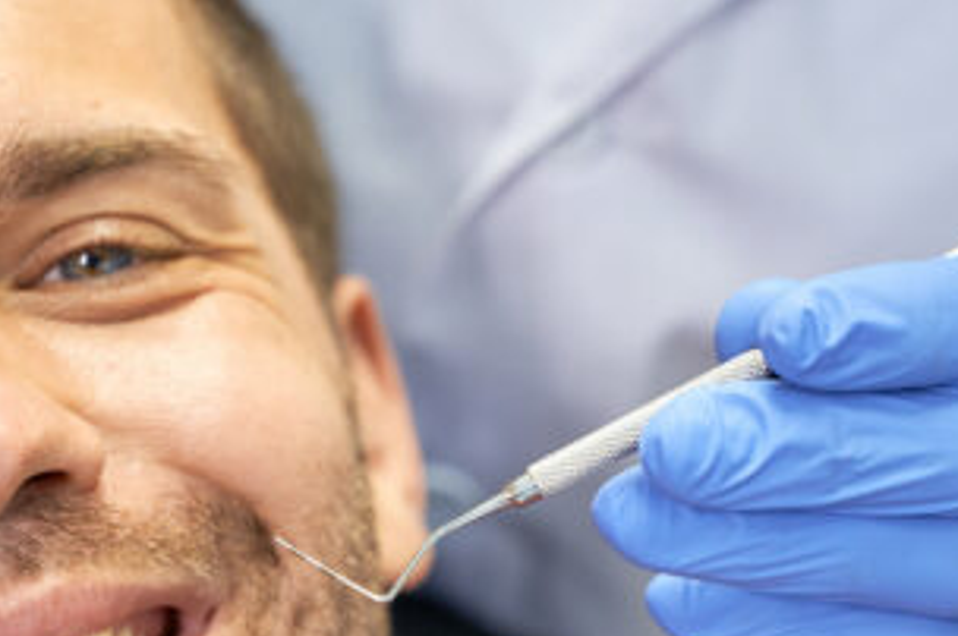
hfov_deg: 15.5
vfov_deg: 10.5
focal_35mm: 130
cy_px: 450
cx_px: -6
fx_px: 3463
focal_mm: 51.5
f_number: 3.2
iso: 320
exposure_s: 1/250
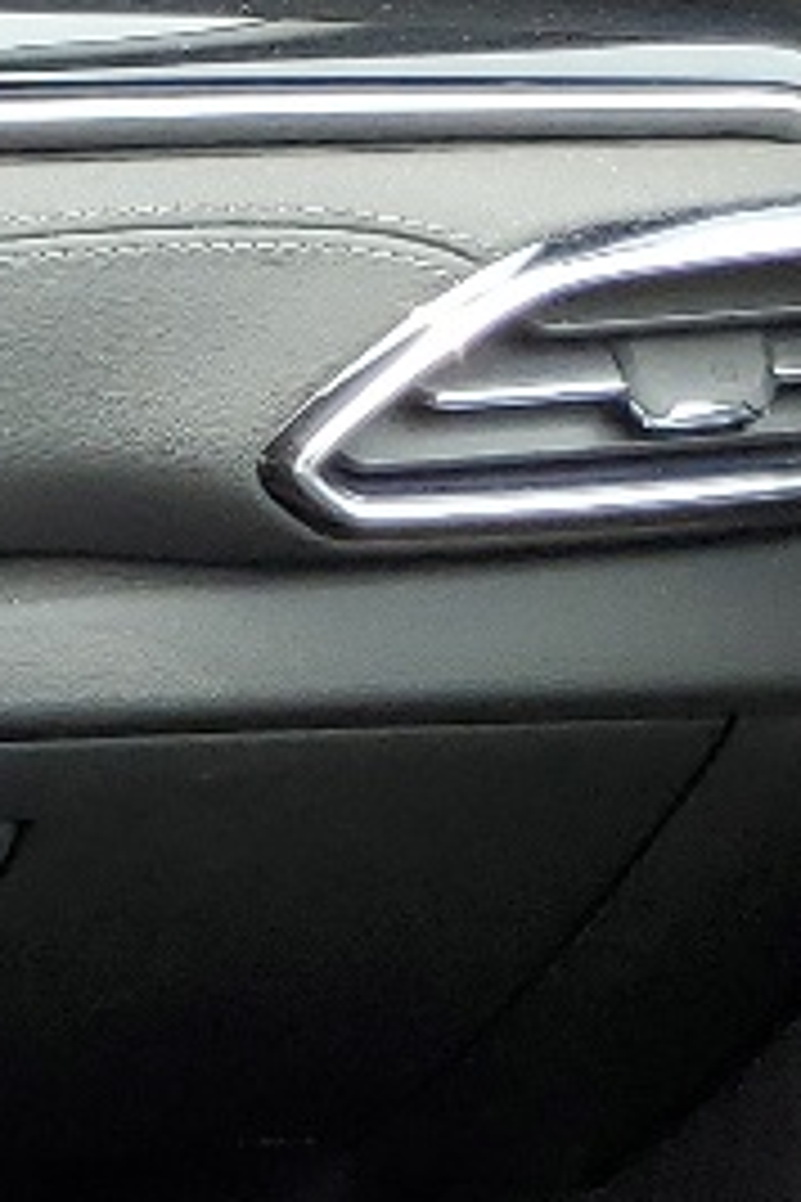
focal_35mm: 162
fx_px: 5406
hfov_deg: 7.4
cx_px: -1688
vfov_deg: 11.8
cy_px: 2120
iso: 50
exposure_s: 1/164
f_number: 1.5
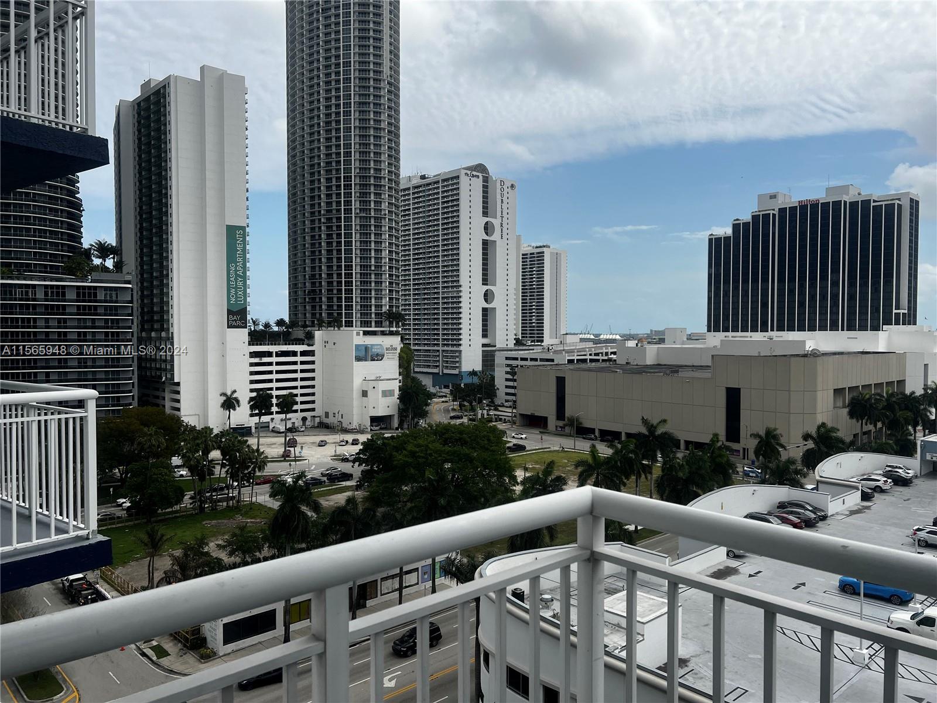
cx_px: 468
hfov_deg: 67.3
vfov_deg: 53.1
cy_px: 352
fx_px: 704
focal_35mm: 26
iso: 50
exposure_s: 1/6579
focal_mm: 5.7
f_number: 1.5
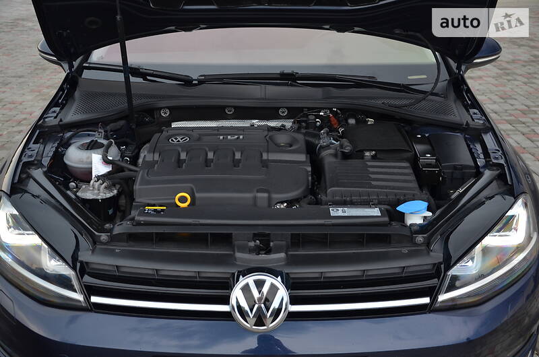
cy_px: 178
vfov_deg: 29.7
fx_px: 672
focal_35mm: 45
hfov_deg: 43.7
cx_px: 270
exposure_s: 1/60
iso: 400
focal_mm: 30
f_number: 4.2
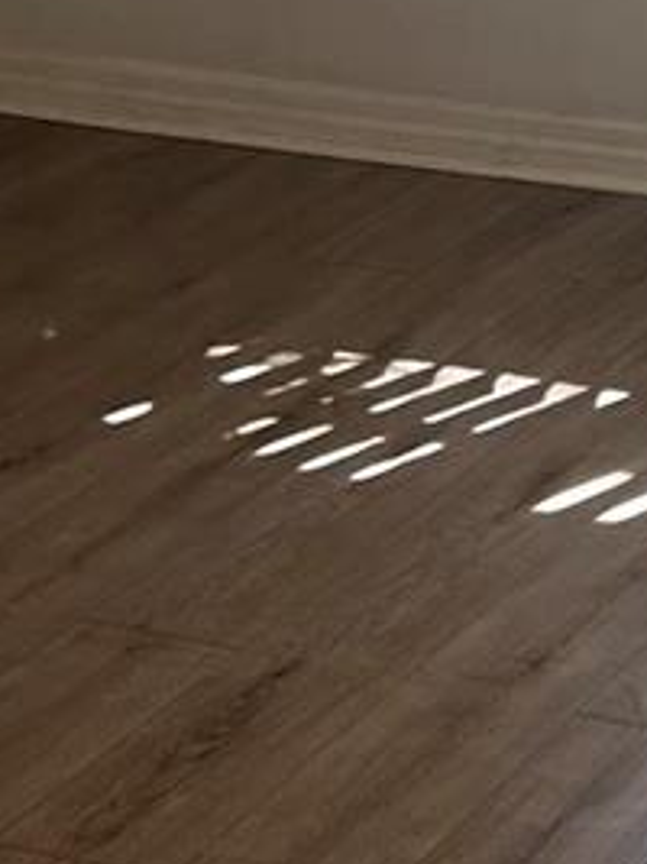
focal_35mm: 117
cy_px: -437
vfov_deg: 15.5
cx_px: 1220
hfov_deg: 11.6
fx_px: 2918
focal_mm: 5.7
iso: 40
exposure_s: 1/120
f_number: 1.5
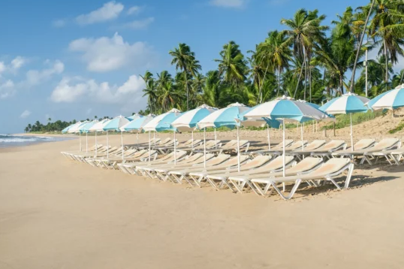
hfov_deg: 39.6
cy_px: 86
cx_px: 213
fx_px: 561
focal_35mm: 50
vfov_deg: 26.8
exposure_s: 1/250
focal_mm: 23
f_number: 8
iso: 500
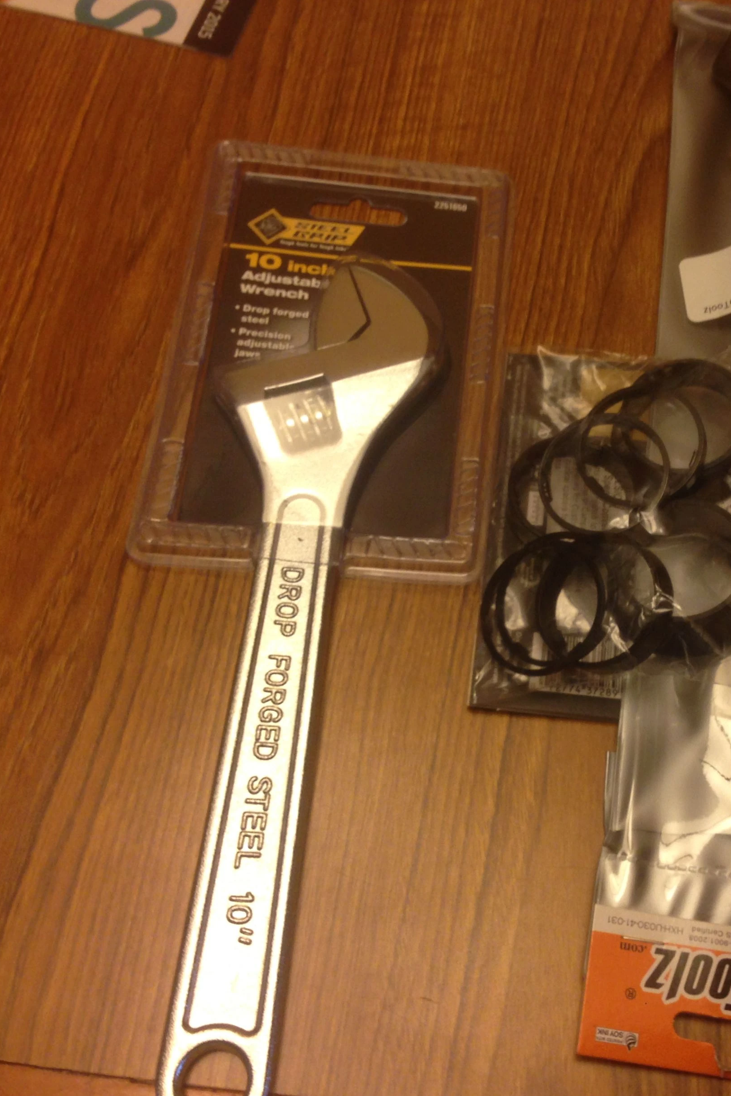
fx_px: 1401
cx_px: 600
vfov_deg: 42.7
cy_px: 550
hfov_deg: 28.5
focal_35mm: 46
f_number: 2.4
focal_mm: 4.12
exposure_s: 1/20
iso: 80
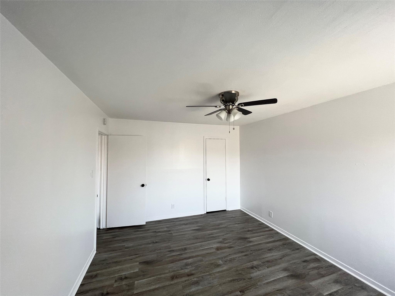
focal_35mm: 13
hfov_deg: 106.2
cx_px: 198
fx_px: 148
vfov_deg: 89.9
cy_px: 148
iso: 80
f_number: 1.8
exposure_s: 1/99
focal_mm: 1.57
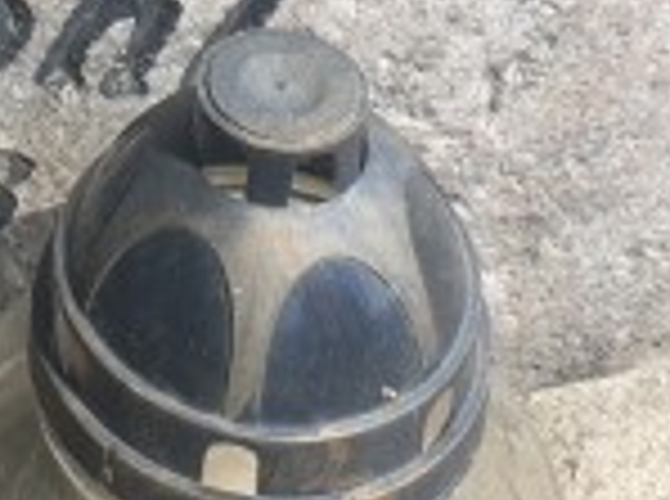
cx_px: -184
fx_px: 2163
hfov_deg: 16.7
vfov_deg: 12.5
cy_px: -257
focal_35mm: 112
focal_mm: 4.3
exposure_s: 1/427
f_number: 2.4
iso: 50
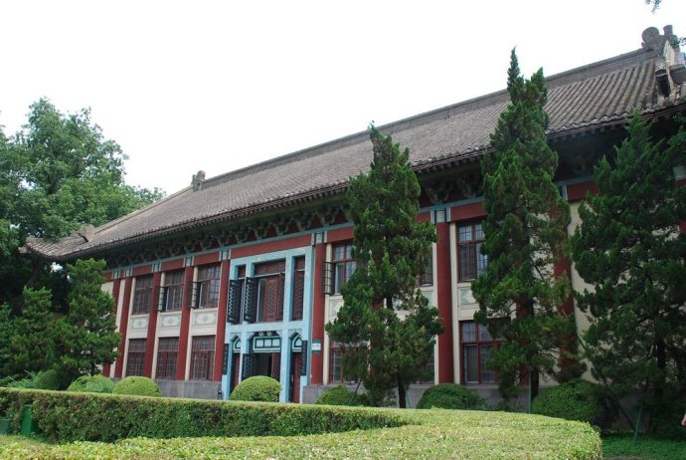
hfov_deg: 61.9
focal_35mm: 30
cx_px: 343
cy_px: 230
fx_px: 572
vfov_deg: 43.7
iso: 200
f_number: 9
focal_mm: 20
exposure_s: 1/125
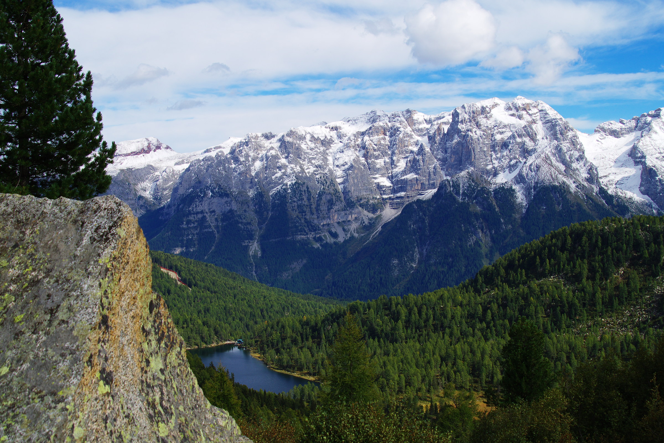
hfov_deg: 45.4
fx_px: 793
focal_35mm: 43
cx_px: 332
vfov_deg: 31.2
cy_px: 222
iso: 200
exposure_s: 1/200
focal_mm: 29
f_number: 11
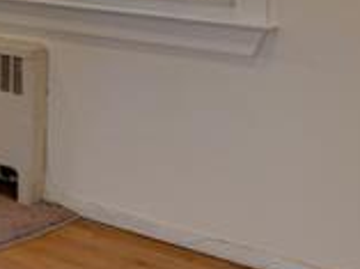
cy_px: -99
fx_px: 913
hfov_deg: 16.2
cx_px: -394
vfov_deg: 15.7
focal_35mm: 88
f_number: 9
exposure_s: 1/20
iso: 640
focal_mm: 14
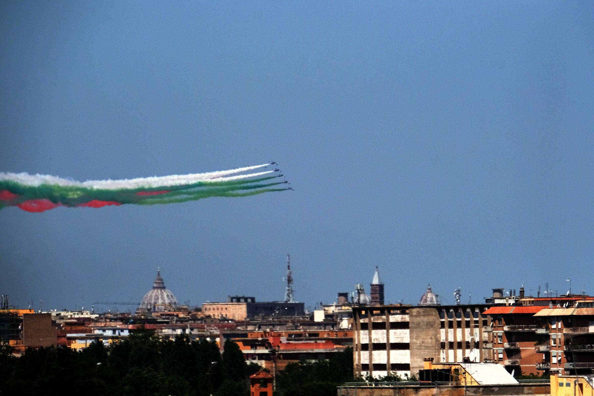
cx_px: 297
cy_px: 198
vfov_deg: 3.2
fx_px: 7193
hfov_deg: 4.7
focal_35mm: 436
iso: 1600
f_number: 9
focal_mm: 290.6
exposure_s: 1/7000
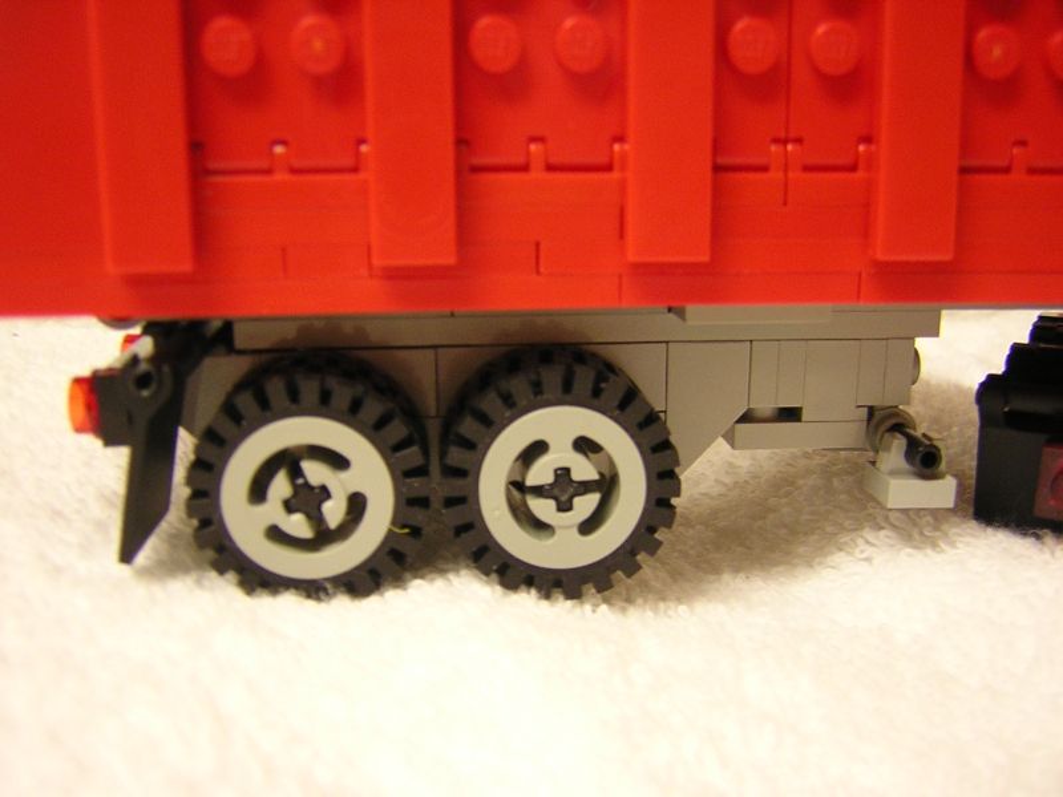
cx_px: 532
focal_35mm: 36
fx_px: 1106
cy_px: 398
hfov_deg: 51.4
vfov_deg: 39.7
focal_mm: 4.7
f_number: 2.6
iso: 217
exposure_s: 1/4.6
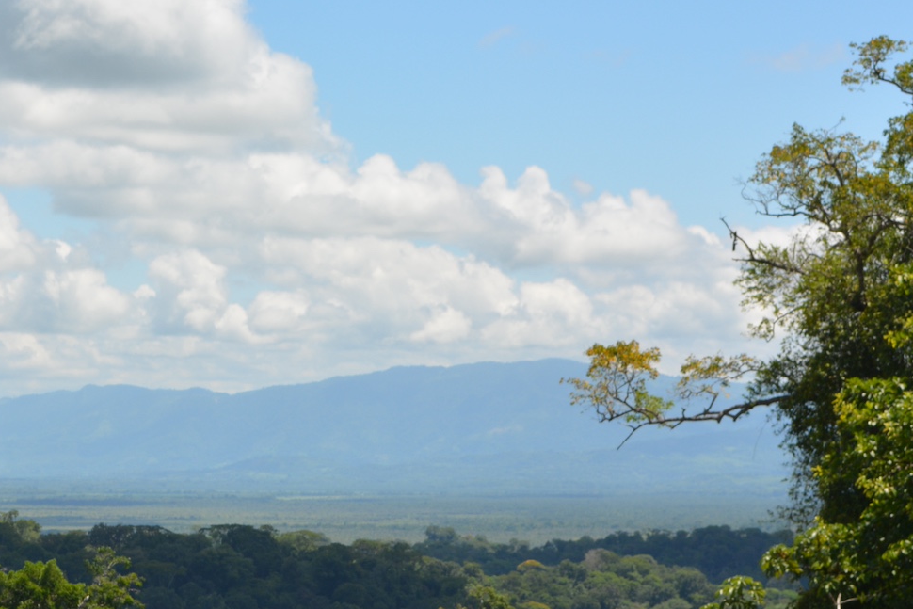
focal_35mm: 111
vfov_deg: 12.2
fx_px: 2815
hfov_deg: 18.3
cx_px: 200
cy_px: 628
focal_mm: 32
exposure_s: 1/200
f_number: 10
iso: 100
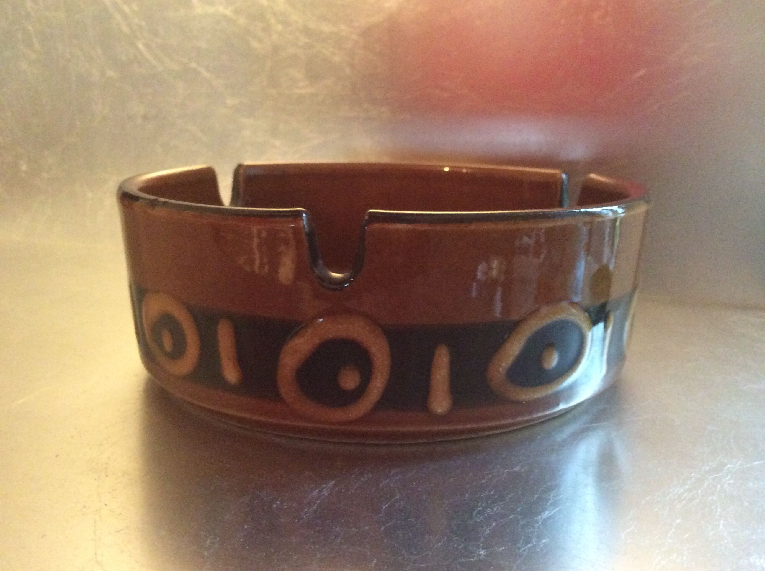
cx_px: 382
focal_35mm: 32
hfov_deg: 56.9
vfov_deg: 44.1
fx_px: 706
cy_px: 286
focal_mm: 3.3
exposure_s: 1/17
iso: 400
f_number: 2.4
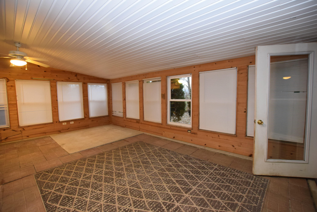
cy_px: 106
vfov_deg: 77.4
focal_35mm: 15
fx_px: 132
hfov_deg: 100.3
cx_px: 158
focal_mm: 10
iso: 1800
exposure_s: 1/60
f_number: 3.5
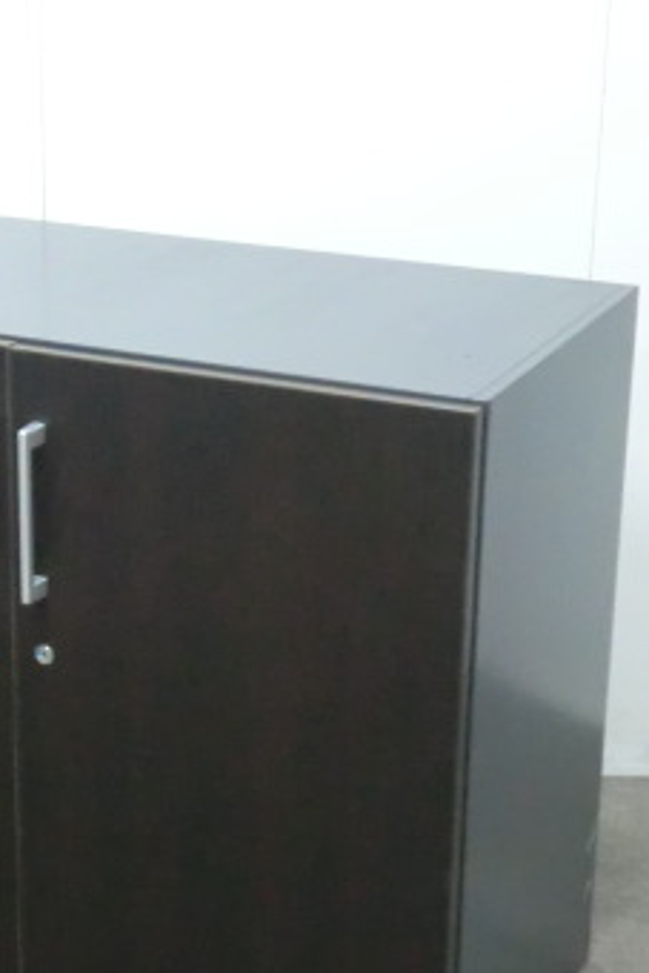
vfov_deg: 23.1
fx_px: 2377
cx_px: 91
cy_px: 538
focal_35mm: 88
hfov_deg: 15.4
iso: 800
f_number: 4.3
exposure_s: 1/25
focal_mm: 8.2
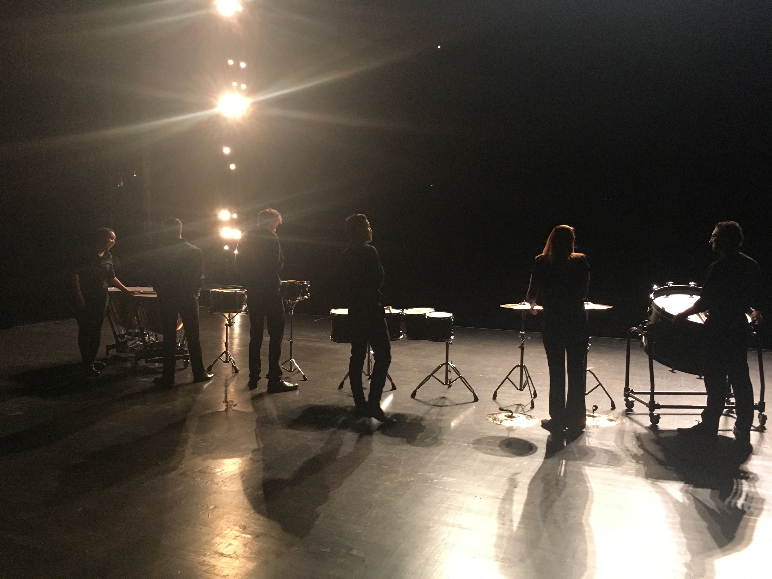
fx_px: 647
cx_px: 386
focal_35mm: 29
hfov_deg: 61.7
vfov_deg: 48.2
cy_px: 290
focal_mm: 4.15
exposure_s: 1/30
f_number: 2.2
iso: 200
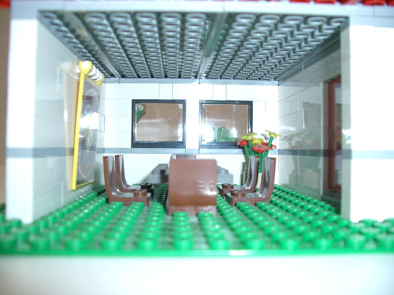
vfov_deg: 40.7
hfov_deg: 52.6
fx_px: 398
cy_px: 148
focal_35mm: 35
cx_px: 197
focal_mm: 5.8
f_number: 2.6
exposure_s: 1/40
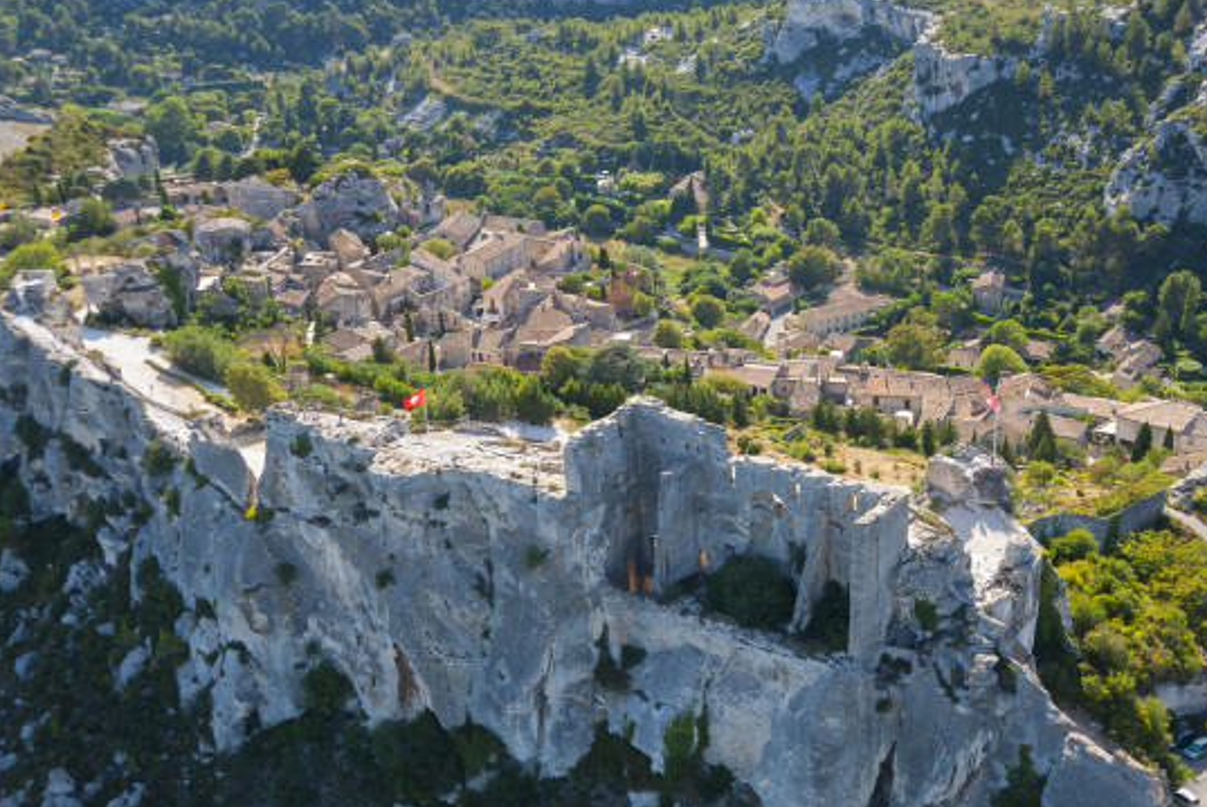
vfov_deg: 28.1
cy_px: 470
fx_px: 1611
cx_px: 664
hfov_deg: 41.0
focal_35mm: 48
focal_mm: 35
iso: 400
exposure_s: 1/1000
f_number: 5.6
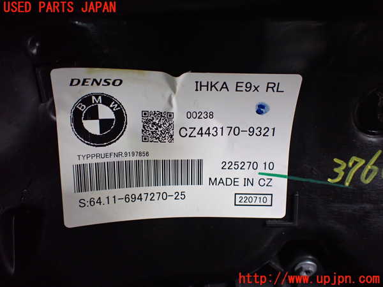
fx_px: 332
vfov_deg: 46.8
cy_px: 144
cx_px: 192
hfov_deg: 60.0
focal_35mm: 30
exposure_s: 1/100
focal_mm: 5.4
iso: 800
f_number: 2.3
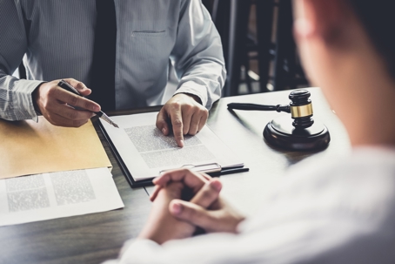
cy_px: 132
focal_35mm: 53
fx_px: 582
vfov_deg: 25.5
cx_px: 198
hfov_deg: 37.5
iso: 500
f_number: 2
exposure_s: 1/80
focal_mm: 35
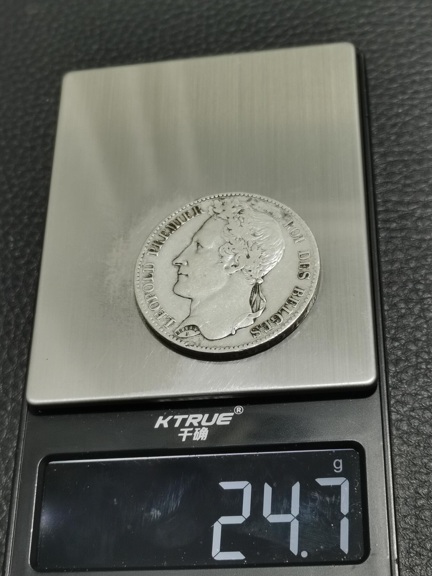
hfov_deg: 24.0
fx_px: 1015
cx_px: 216
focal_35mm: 61
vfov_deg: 31.7
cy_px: 288
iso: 80
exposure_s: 1/90
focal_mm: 5.58
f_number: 1.8
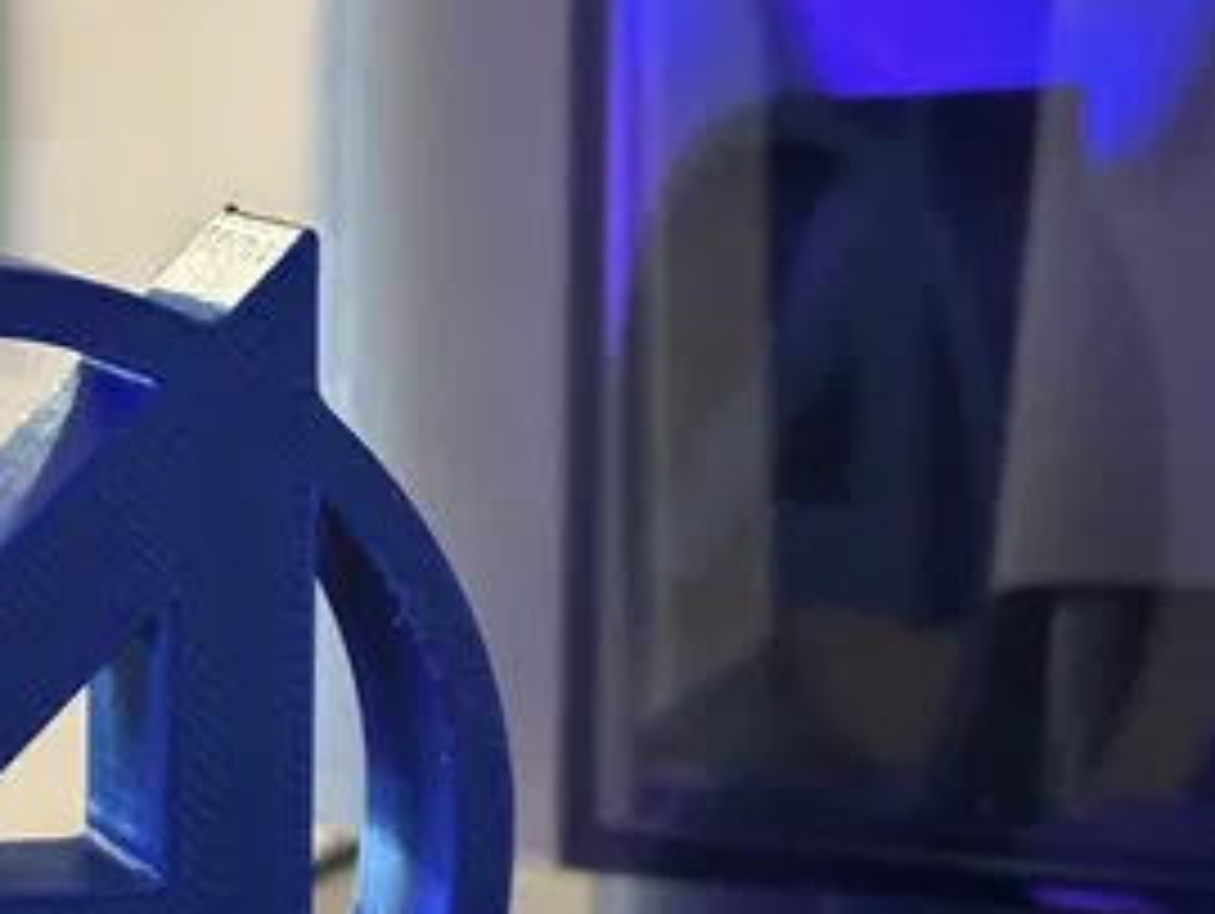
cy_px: 646
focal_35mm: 148
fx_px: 5199
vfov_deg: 10.0
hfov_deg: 13.3
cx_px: 457
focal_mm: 6.86
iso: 640
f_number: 1.78
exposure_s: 1/24
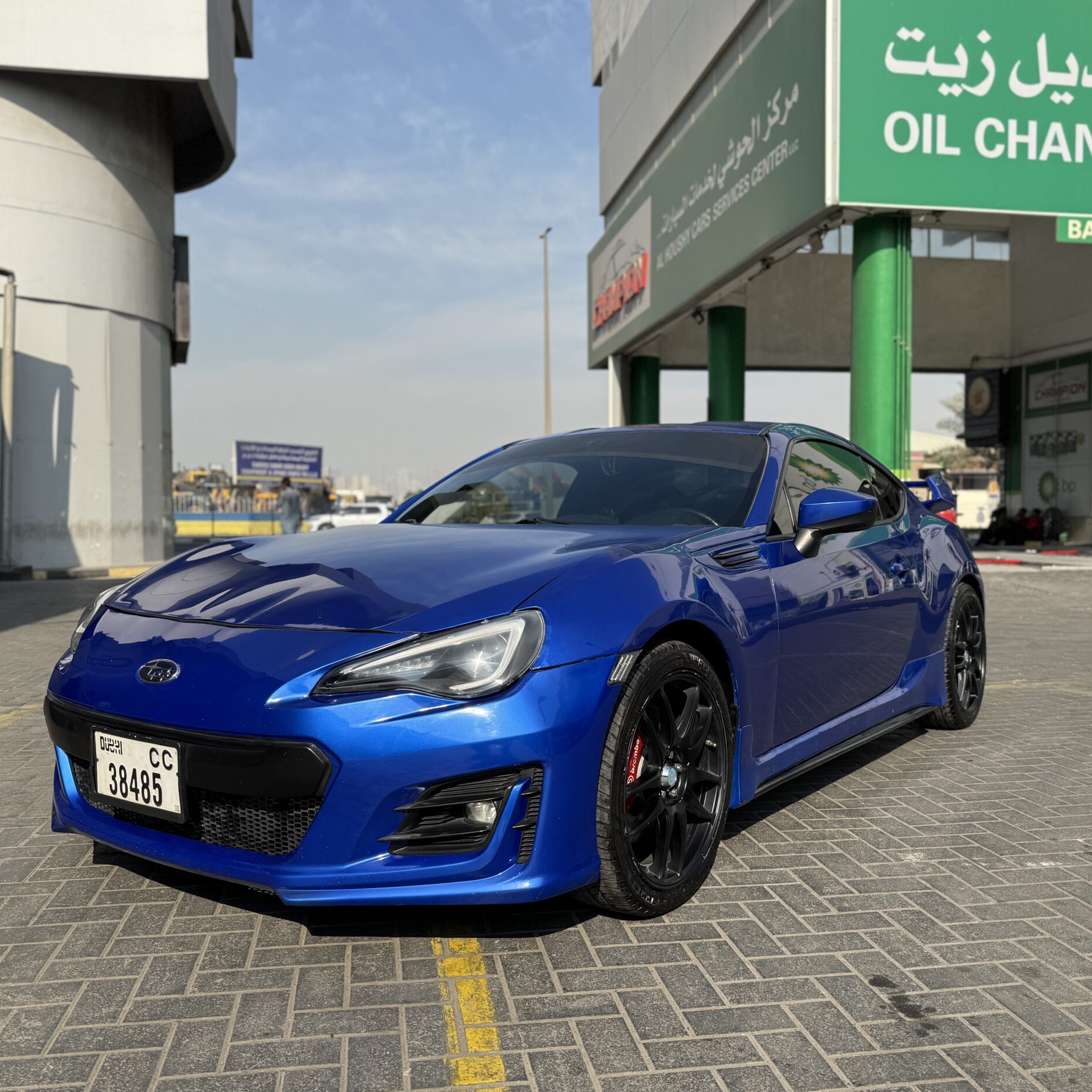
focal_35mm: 29
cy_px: 535
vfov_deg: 55.6
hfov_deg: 55.6
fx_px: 1035
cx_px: 552
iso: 80
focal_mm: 6.76
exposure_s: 1/4608
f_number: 1.78
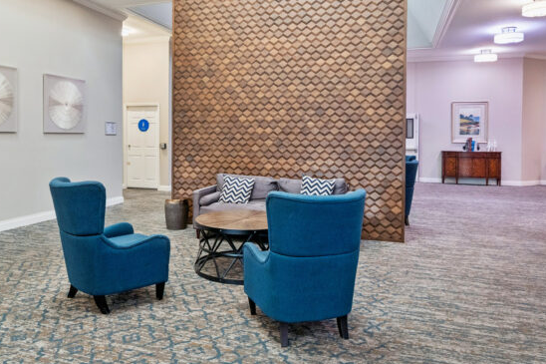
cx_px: 234
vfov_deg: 47.6
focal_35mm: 27
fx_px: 409
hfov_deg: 67.1
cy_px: 142
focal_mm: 20
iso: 2000
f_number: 5.6
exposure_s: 1/30
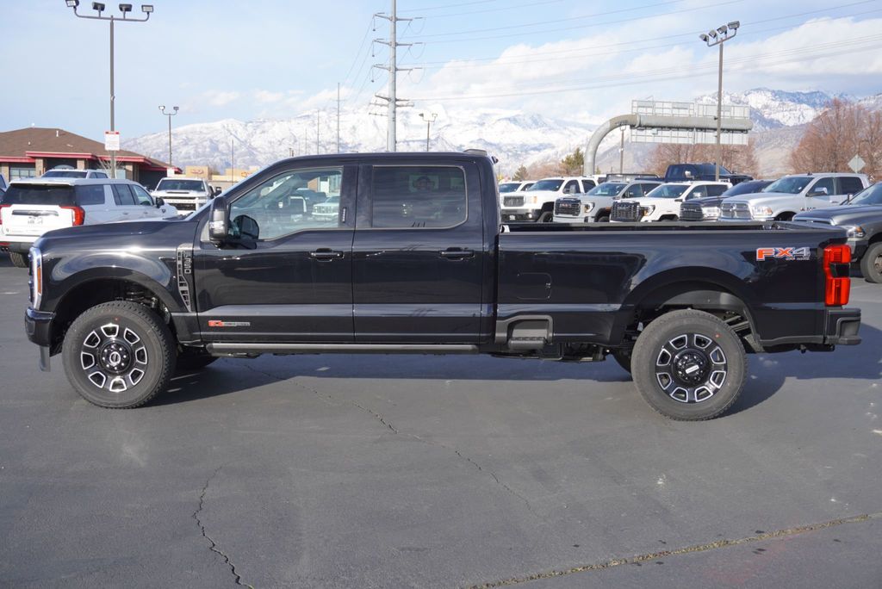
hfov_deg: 49.5
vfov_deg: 34.3
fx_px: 956
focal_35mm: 39
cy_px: 294
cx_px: 441
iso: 100
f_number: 5
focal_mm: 26
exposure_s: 1/400
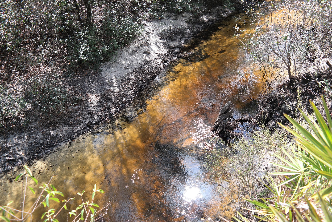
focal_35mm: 32
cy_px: 111
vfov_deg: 41.1
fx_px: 295
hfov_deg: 58.7
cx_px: 166
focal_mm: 21
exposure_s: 1/125
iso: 100
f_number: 4.5
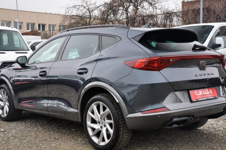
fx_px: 320
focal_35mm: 51
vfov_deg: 26.4
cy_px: 68
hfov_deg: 38.9
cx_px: 114
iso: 500
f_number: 5
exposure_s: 1/100
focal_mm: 30
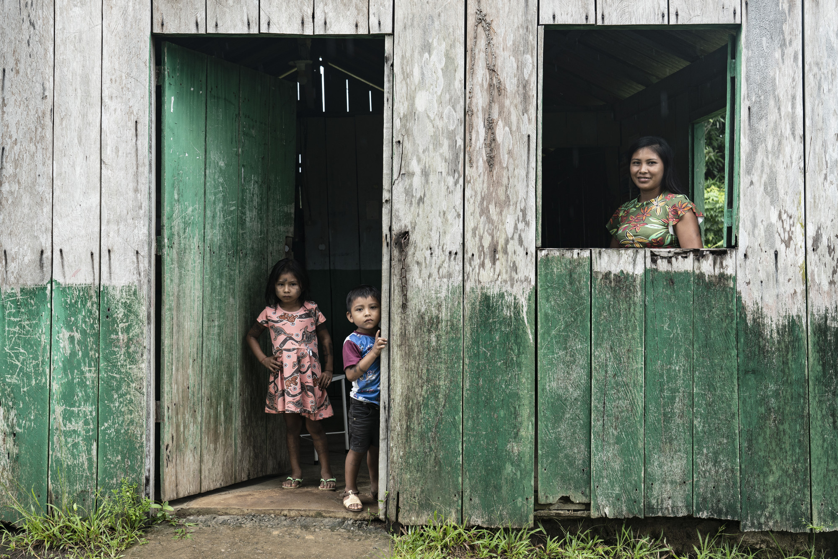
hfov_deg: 42.7
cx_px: 419
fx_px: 1071
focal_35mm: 46
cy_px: 280
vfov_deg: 29.3
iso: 400
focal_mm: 46
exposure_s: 1/200
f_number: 5.6
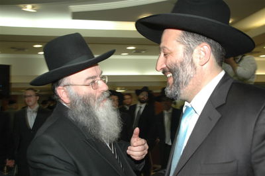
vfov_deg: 39.9
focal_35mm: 33
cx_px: 132
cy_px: 88
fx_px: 243
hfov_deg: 57.3
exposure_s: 1/60
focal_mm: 22
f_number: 5
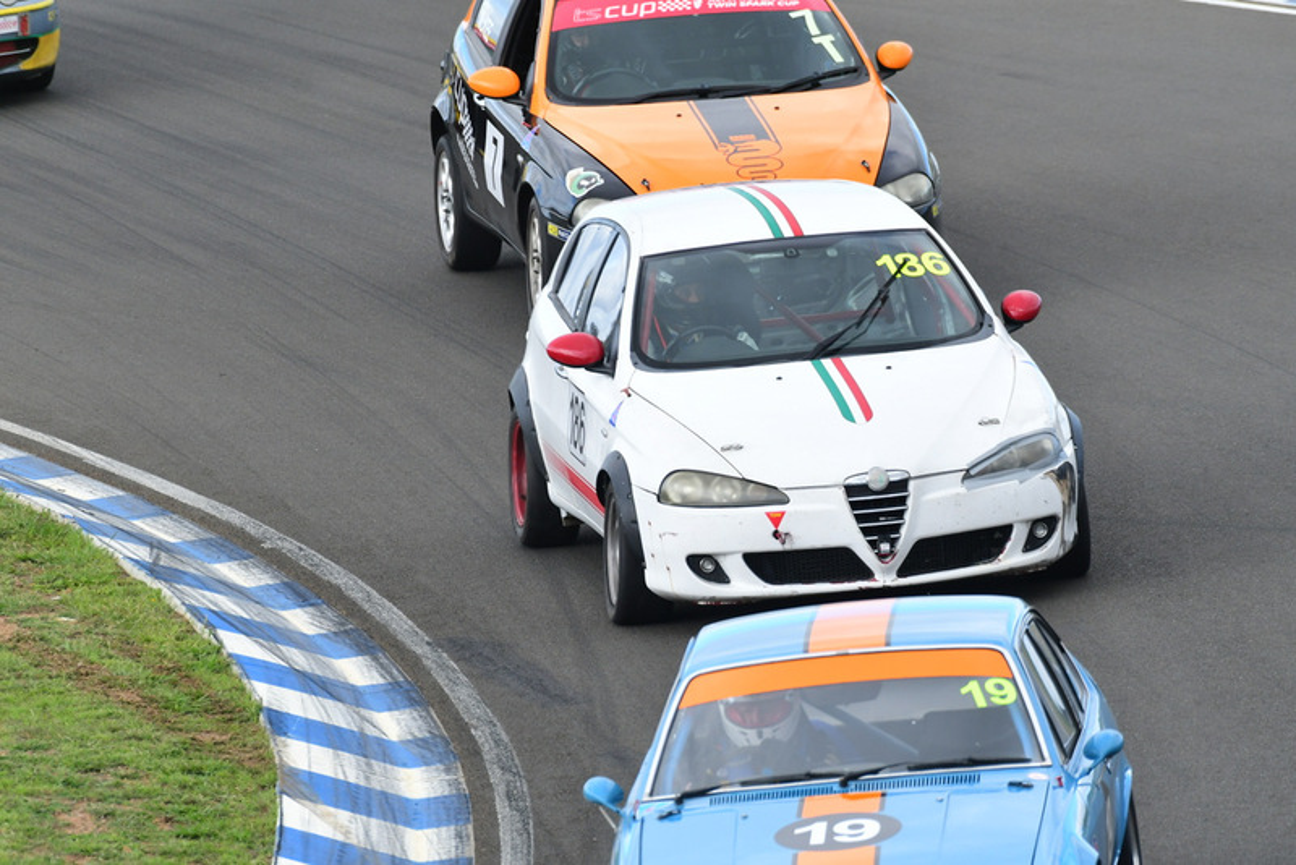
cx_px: 648
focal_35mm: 585
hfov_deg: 3.5
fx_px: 21066
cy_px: 432
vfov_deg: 2.4
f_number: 7.1
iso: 640
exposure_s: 1/640
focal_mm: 390
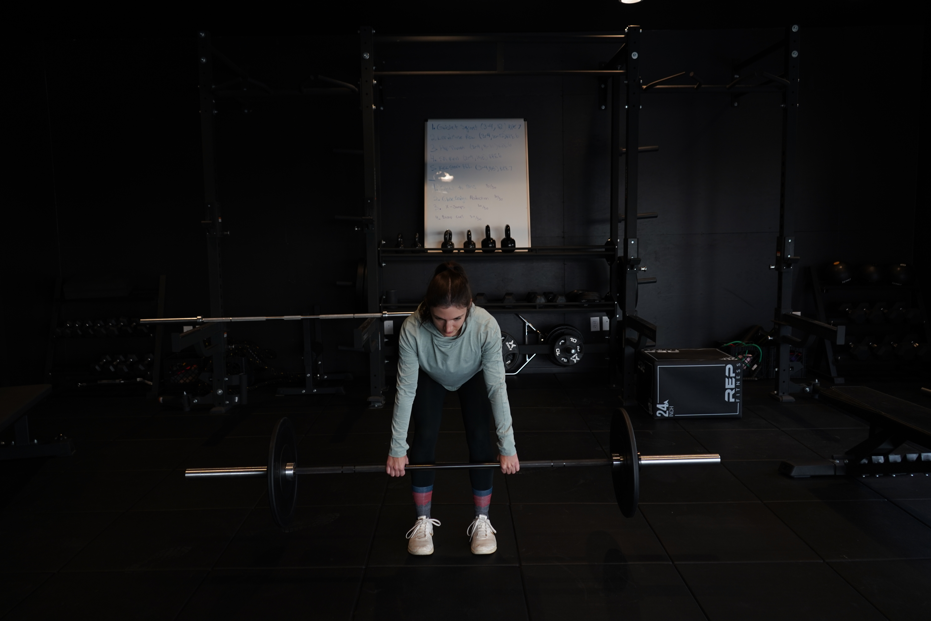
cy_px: 310
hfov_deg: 65.5
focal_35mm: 28
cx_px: 466
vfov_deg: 46.4
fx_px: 724
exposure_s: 1/30
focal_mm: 28
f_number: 3.5
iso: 250
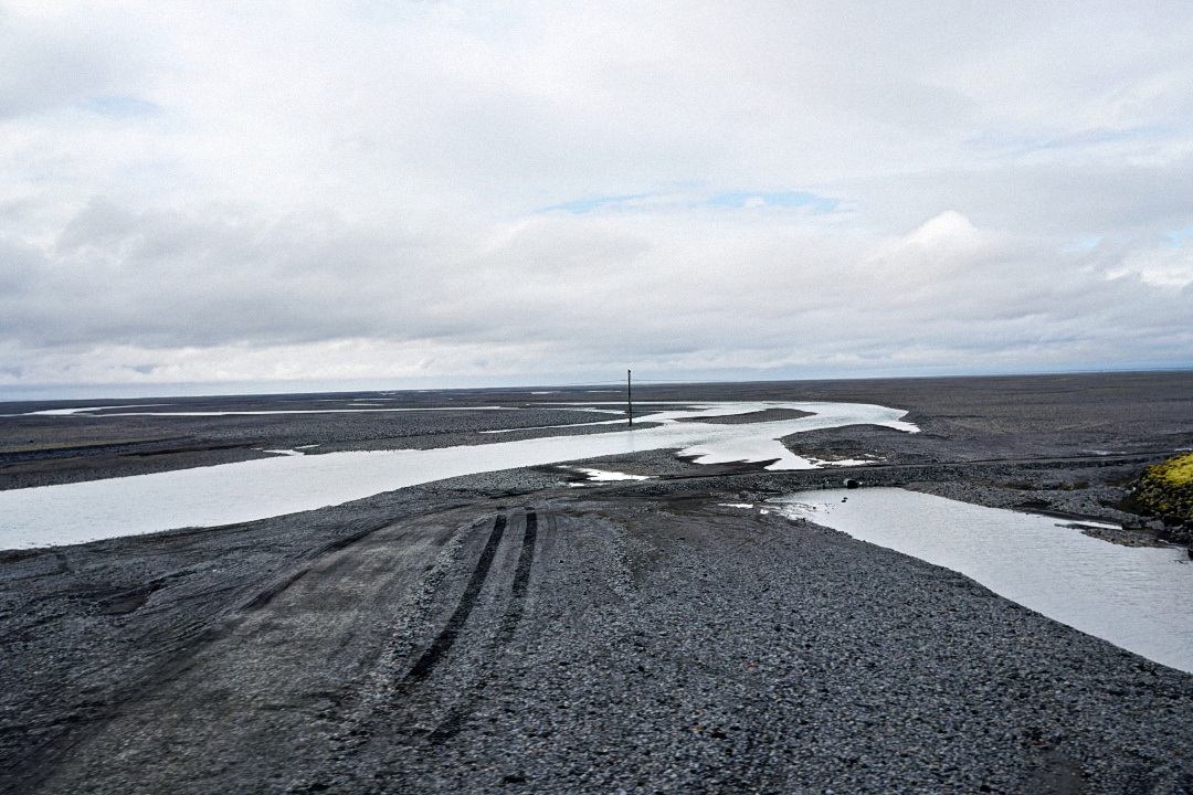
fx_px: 1193
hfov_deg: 53.1
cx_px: 596
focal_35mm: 36
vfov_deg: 36.9
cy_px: 398
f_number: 11
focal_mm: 24
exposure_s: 1/125
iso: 100
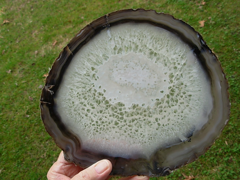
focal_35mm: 38
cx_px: 120
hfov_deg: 49.0
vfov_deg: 37.7
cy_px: 90
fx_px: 263
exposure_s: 1/271
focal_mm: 6.3
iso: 50
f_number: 2.9
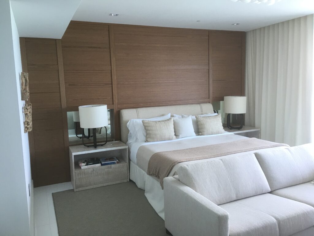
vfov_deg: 48.2
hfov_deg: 61.7
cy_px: 118
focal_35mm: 29
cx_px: 157
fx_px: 263
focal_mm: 4.15
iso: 32
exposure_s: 1/15
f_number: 2.2
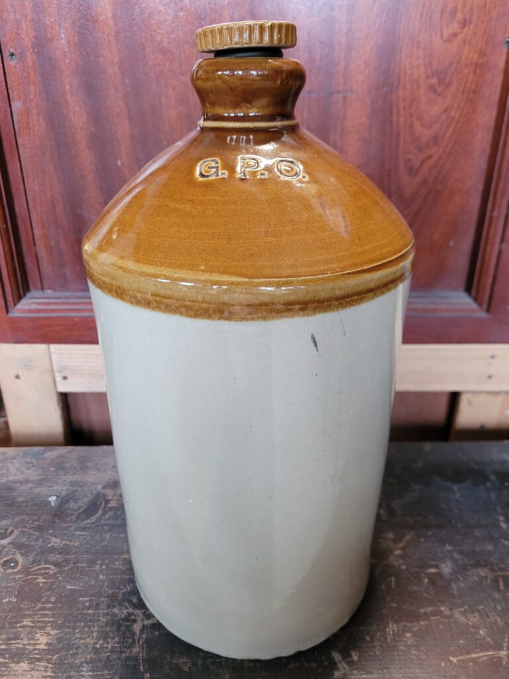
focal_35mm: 26
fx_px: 510
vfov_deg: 67.3
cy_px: 340
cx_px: 254
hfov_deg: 53.1
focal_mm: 5.4
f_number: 1.8
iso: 500
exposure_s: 1/50
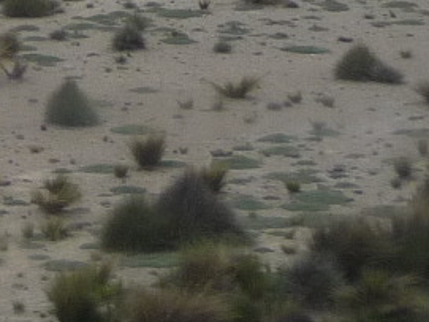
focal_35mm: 236
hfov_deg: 7.6
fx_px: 2923
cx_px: -749
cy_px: -305
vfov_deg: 6.1
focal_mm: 6.7
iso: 100
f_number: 3.9
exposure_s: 1/800
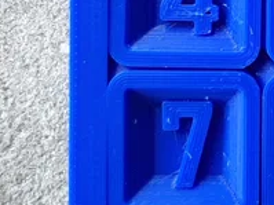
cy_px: -13
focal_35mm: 109
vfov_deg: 13.3
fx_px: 862
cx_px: 337
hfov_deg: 17.2
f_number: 1.7
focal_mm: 3.93
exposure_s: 1/120
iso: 50
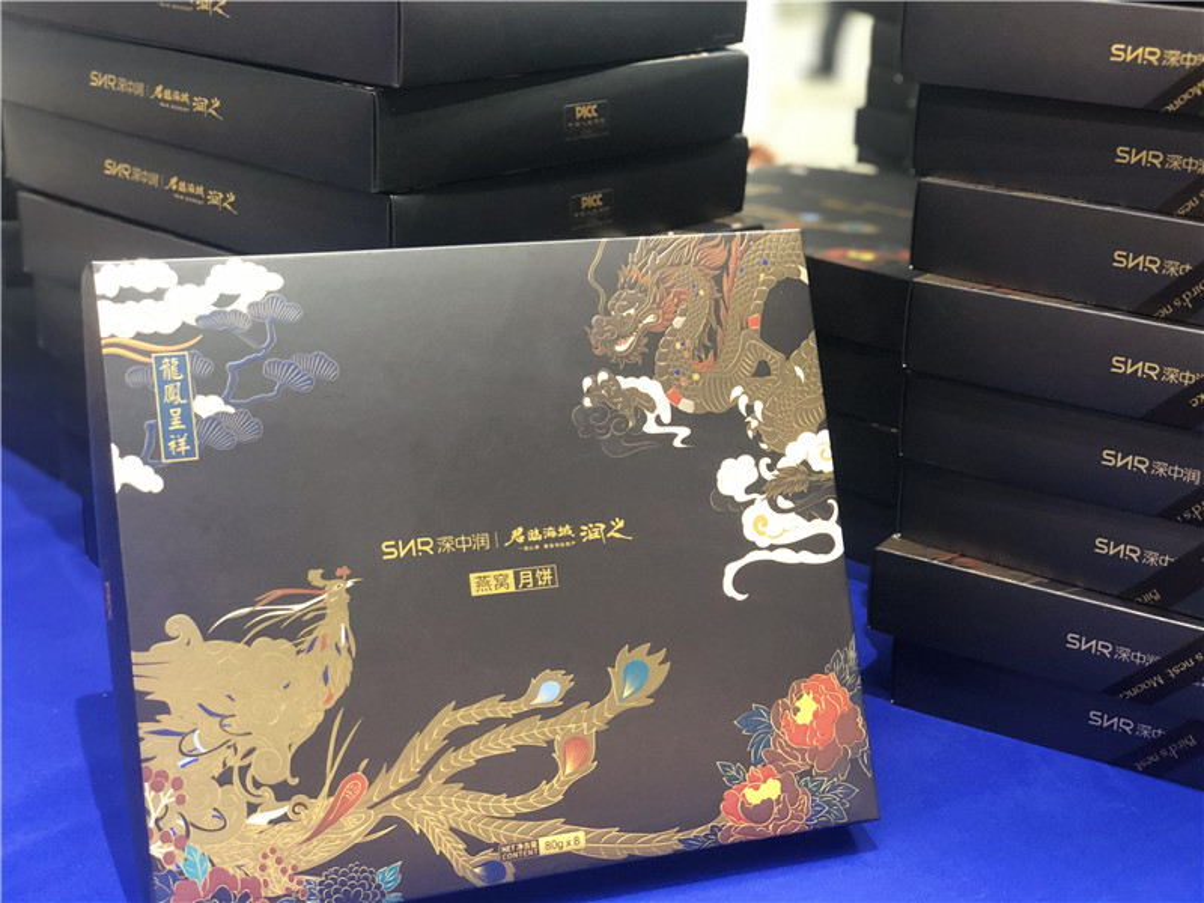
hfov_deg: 36.8
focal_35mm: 52
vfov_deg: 28.0
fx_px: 1809
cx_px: 602
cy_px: 452
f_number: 2.4
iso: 160
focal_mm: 6
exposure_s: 1/11
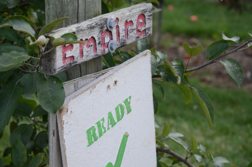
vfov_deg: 16.5
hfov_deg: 24.7
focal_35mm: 82
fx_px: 576
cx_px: 126
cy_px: 84
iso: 100
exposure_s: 1/125
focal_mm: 55
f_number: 5.6
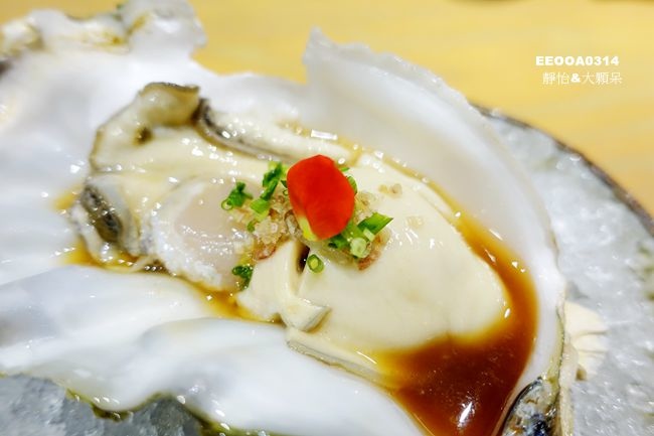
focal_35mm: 25
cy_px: 218
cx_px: 327
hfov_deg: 71.5
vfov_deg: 51.3
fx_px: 454
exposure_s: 1/30
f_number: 2.2
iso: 800
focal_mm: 9.12
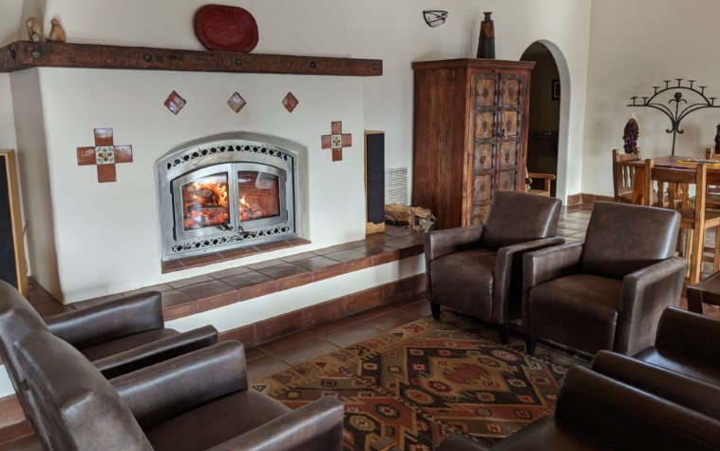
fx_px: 569
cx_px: 364
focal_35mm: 29
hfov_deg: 64.6
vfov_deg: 43.1
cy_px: 197
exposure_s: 1/120
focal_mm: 4.44
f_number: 1.8
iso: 90
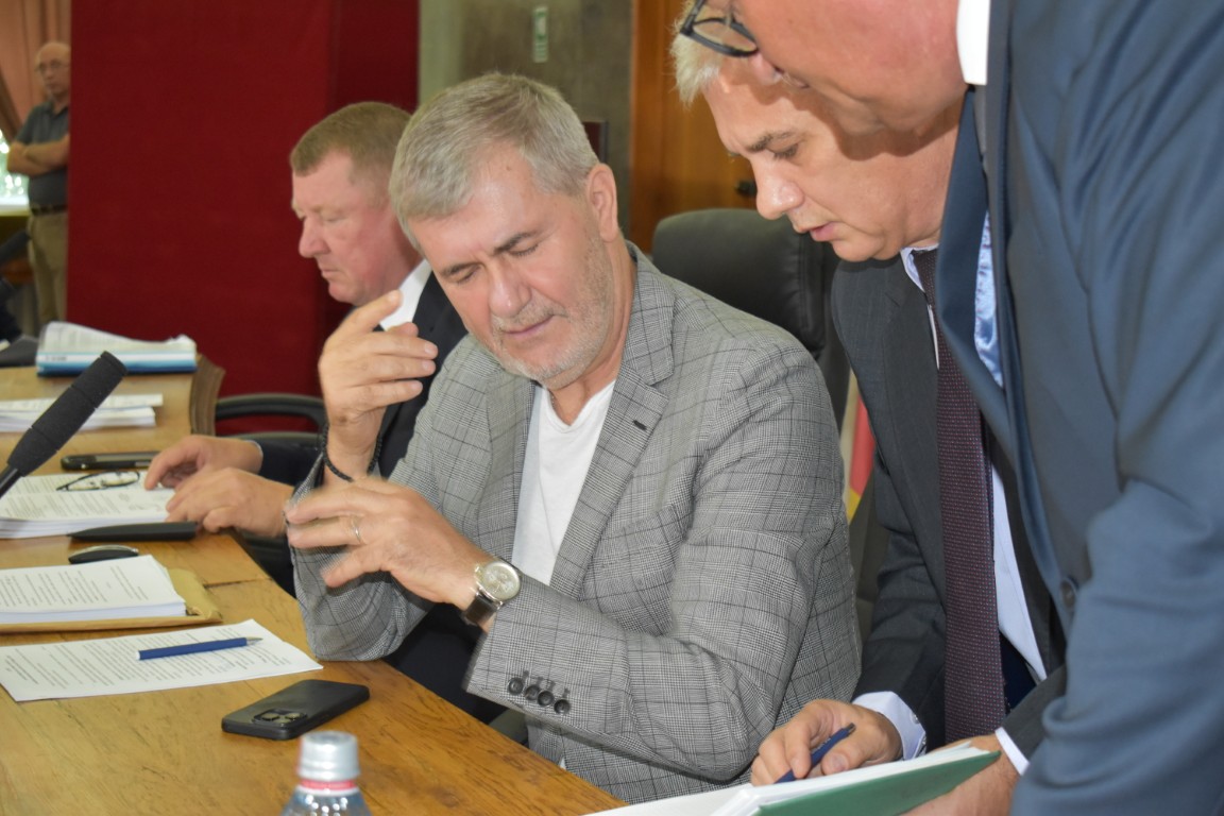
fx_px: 2142
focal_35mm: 63
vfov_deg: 21.6
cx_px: 612
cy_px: 408
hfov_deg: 31.9
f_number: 5
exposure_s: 1/60
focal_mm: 42
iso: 2000
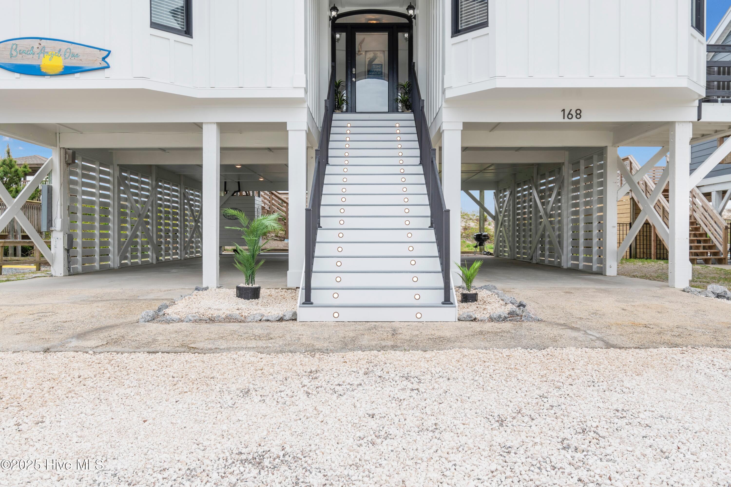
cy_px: 244
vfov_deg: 43.6
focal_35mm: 30
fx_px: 609
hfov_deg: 61.9
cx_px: 366
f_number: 5.6
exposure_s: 1/125
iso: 100
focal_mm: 20
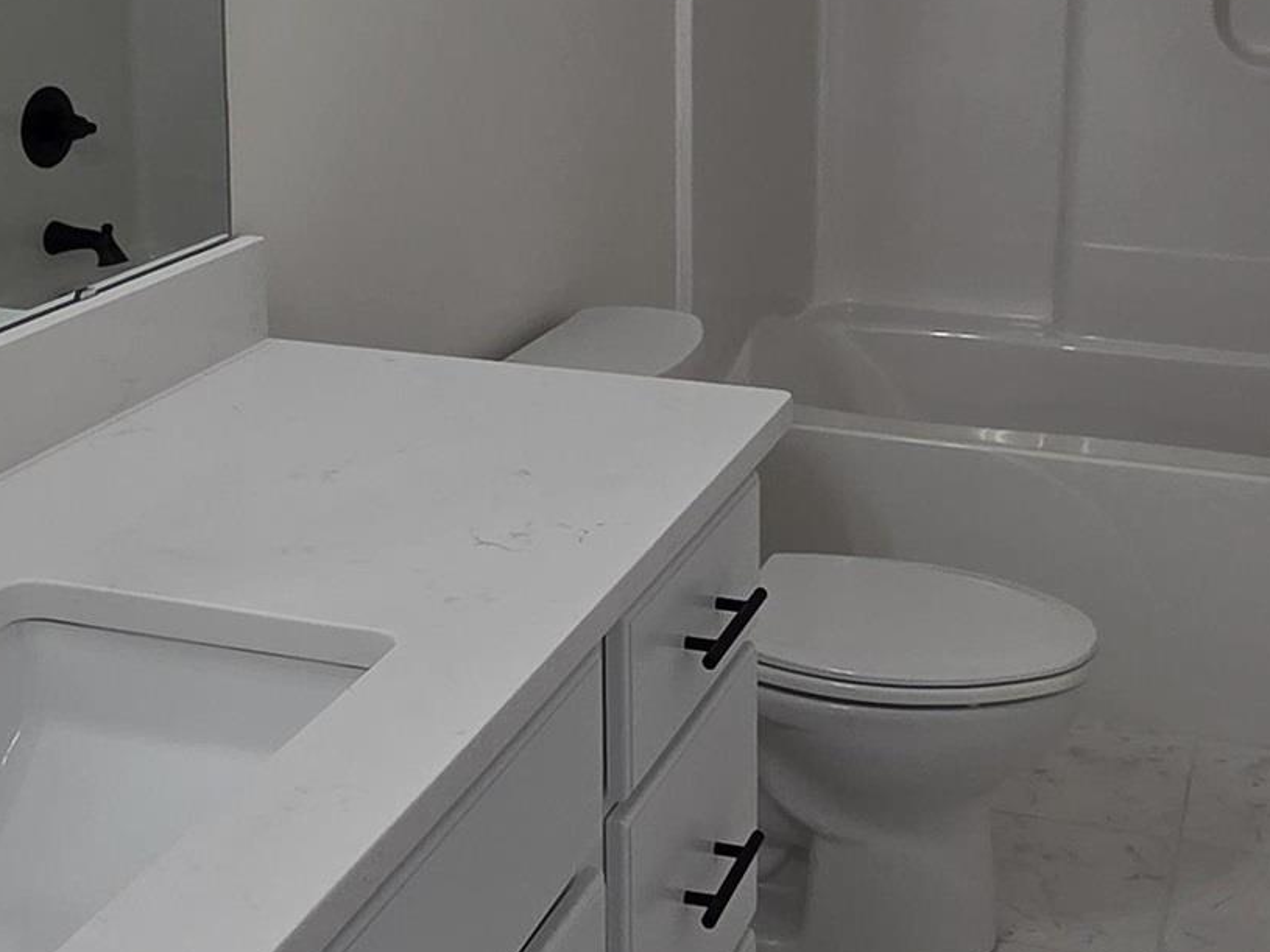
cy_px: 101
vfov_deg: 28.6
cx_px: 731
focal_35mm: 49
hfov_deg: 38.8
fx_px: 1797
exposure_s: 1/120
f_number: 2.2
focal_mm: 2.2
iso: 50
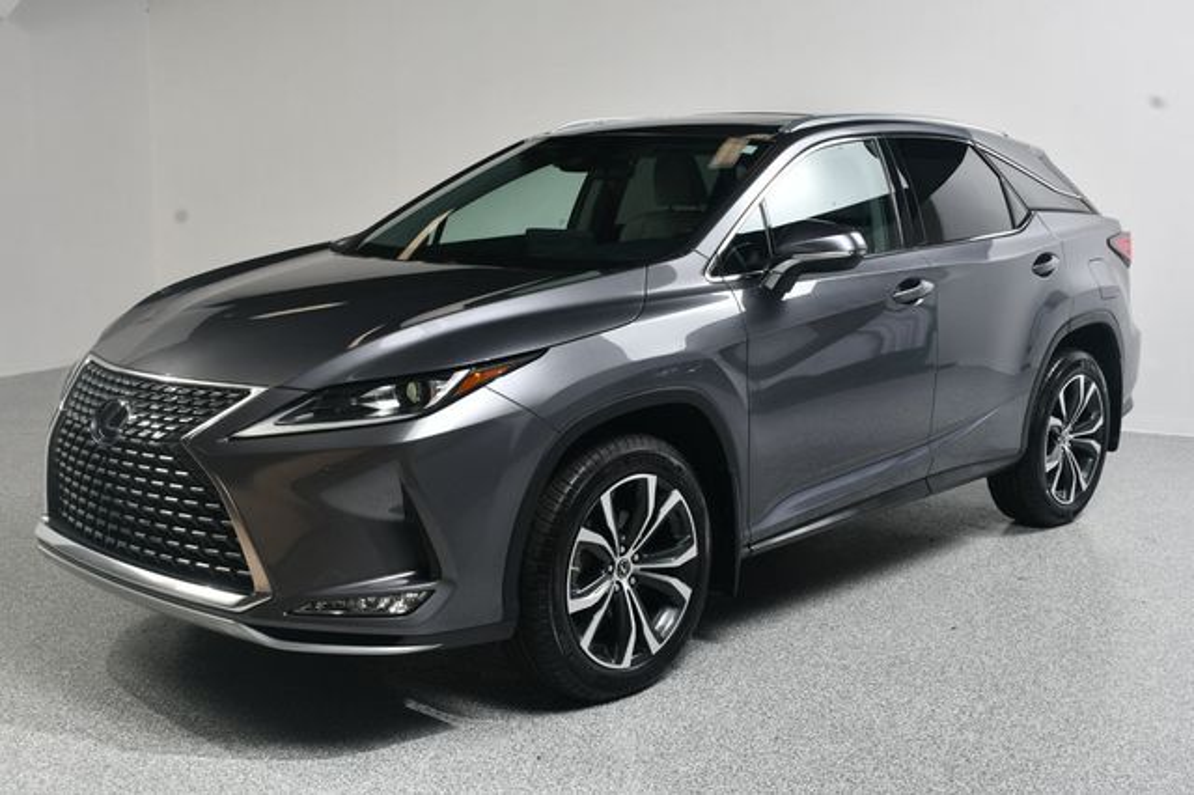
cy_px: 398
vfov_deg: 33.4
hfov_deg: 48.5
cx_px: 597
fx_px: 1326
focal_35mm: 40
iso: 100
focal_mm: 27
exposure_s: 1/160
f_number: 11
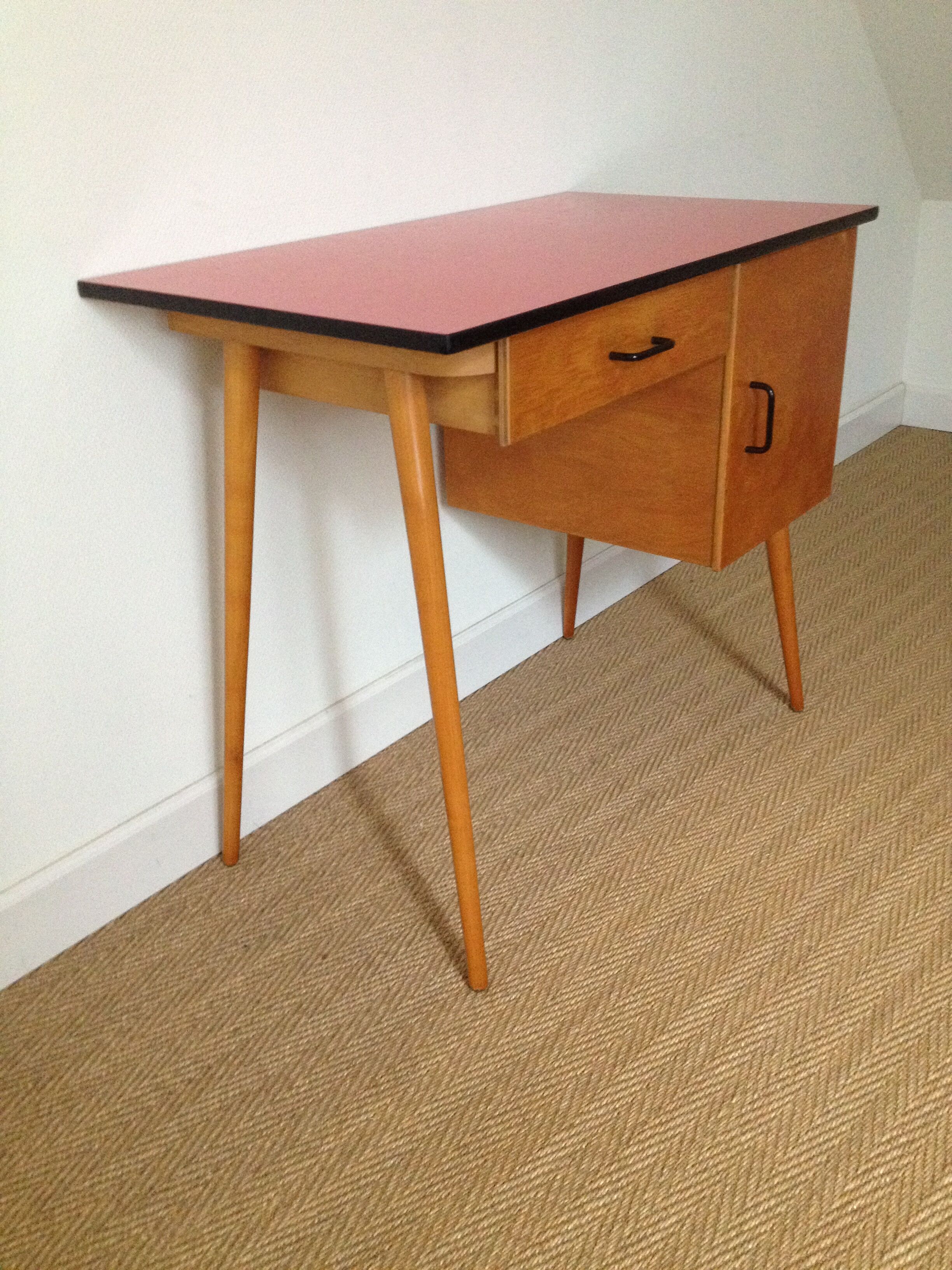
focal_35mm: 35
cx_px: 476
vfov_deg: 52.6
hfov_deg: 40.7
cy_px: 635
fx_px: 1283
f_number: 2.4
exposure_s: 1/17
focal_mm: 4.28
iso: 400
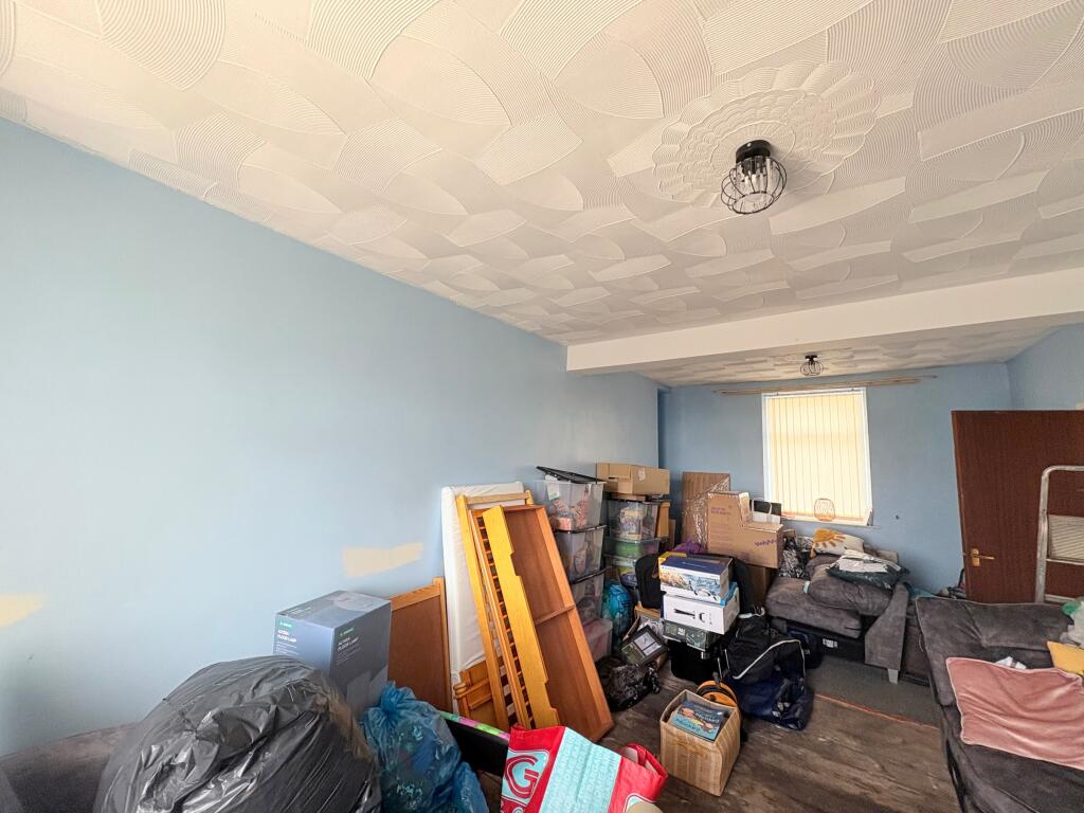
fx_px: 438
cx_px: 542
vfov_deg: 85.7
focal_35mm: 14
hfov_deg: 102.1
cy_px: 406
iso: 160
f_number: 2.2
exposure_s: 1/99
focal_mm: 2.22
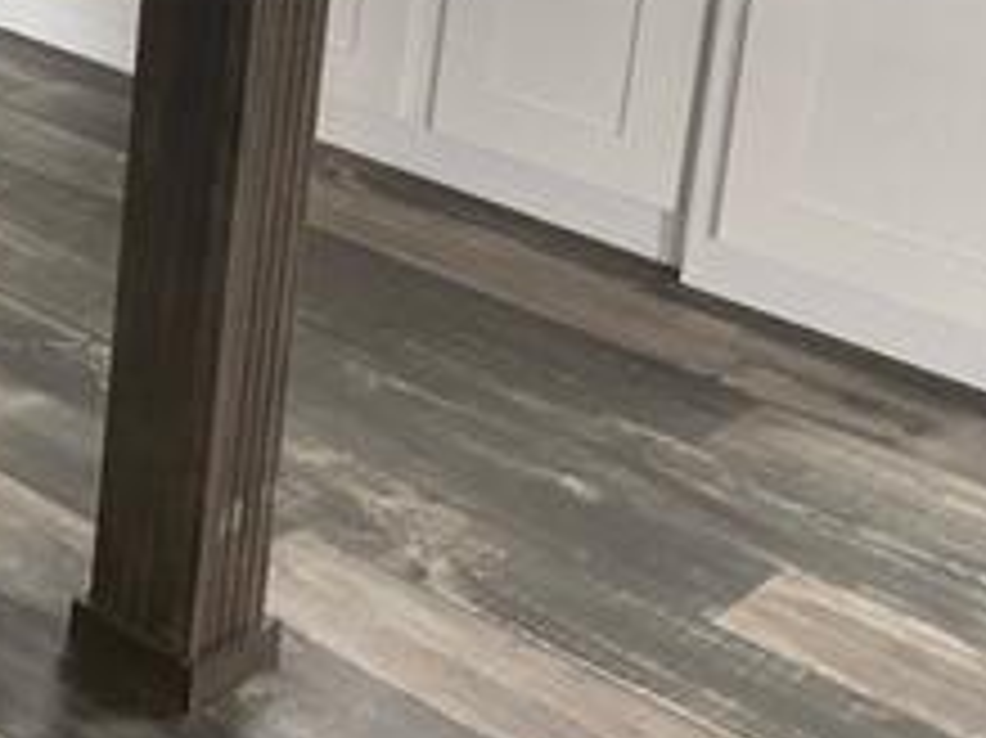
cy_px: -212
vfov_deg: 18.1
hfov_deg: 22.0
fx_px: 2164
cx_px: -423
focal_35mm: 76
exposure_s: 1/60
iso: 400
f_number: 1.8
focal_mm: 4.25
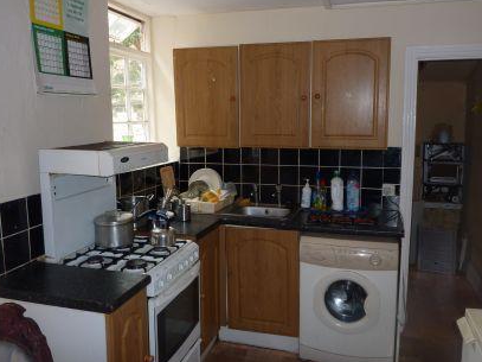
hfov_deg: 61.7
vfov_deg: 48.2
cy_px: 166
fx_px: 404
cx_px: 250
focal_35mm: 29
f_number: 3.3
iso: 100
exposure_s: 1/30
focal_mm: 4.1
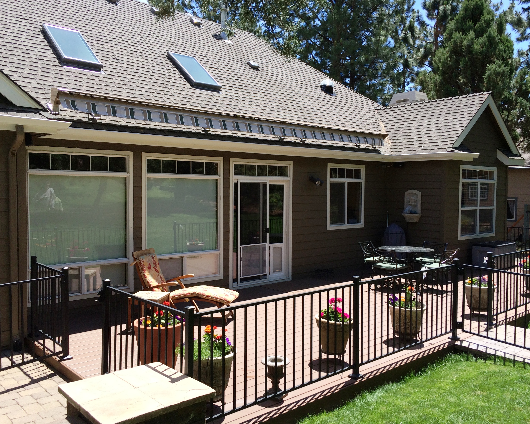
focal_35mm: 31
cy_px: 210
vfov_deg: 47.1
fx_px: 486
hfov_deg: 57.2
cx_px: 263
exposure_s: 1/1244
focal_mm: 4.15
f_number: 2.2
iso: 32
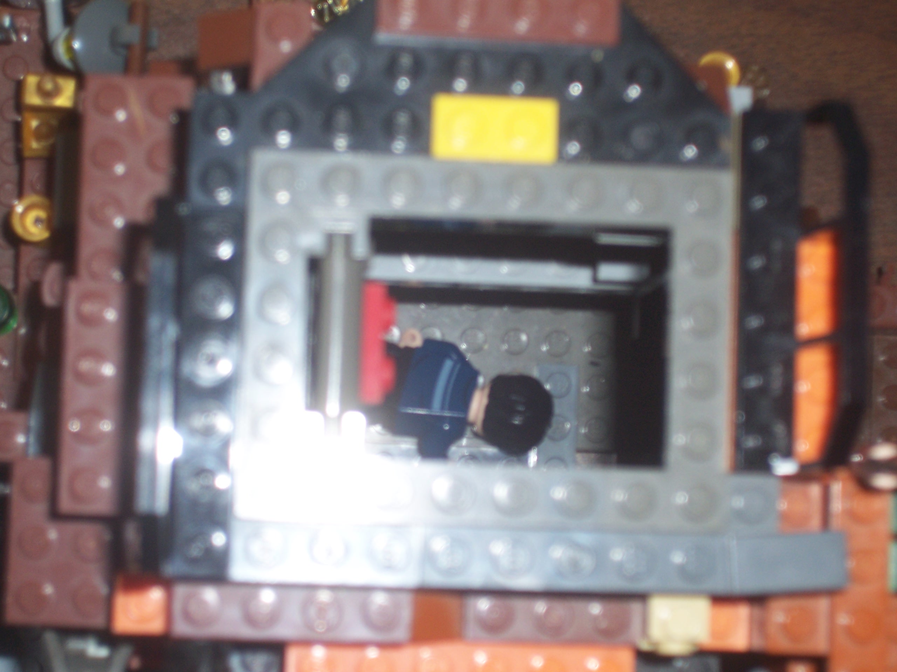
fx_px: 2643
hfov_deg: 19.3
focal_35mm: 102
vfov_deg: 14.5
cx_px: 448
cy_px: 336
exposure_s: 1/90
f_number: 4.6
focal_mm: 16.8
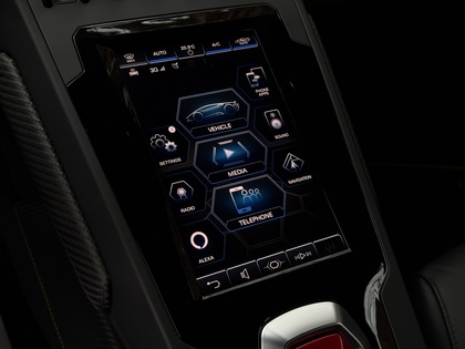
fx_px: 645
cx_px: 232
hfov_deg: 39.7
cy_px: 174
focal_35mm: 48
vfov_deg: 30.3
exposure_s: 1/242
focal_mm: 6.76
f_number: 1.78
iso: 100
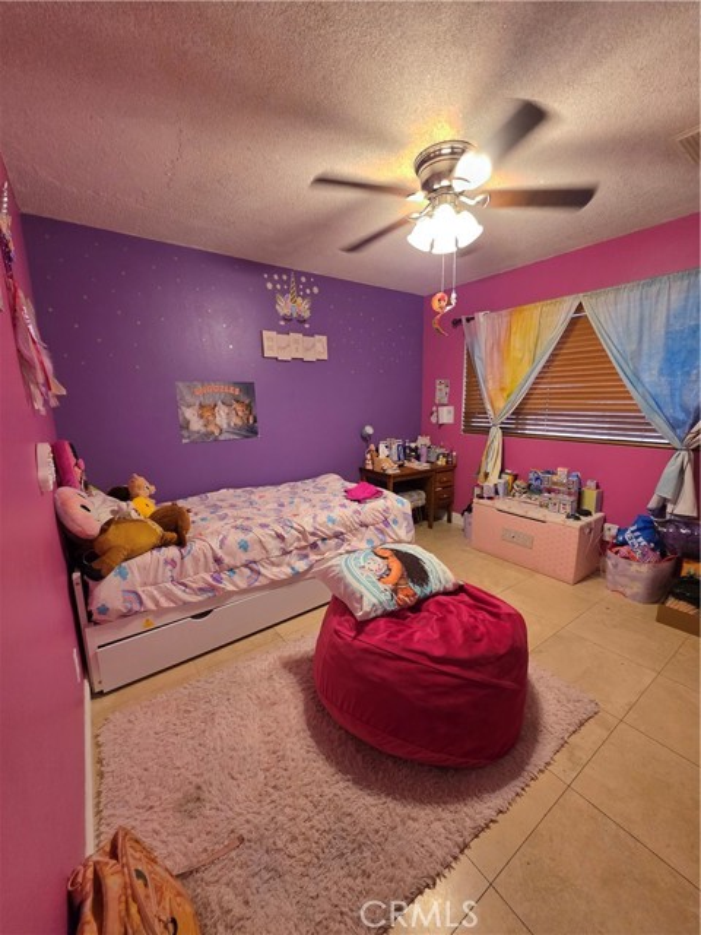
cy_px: 468
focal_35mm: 13
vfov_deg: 106.2
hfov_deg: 89.9
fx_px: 351
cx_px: 350
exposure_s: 1/60
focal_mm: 2.2
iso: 320
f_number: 1.9
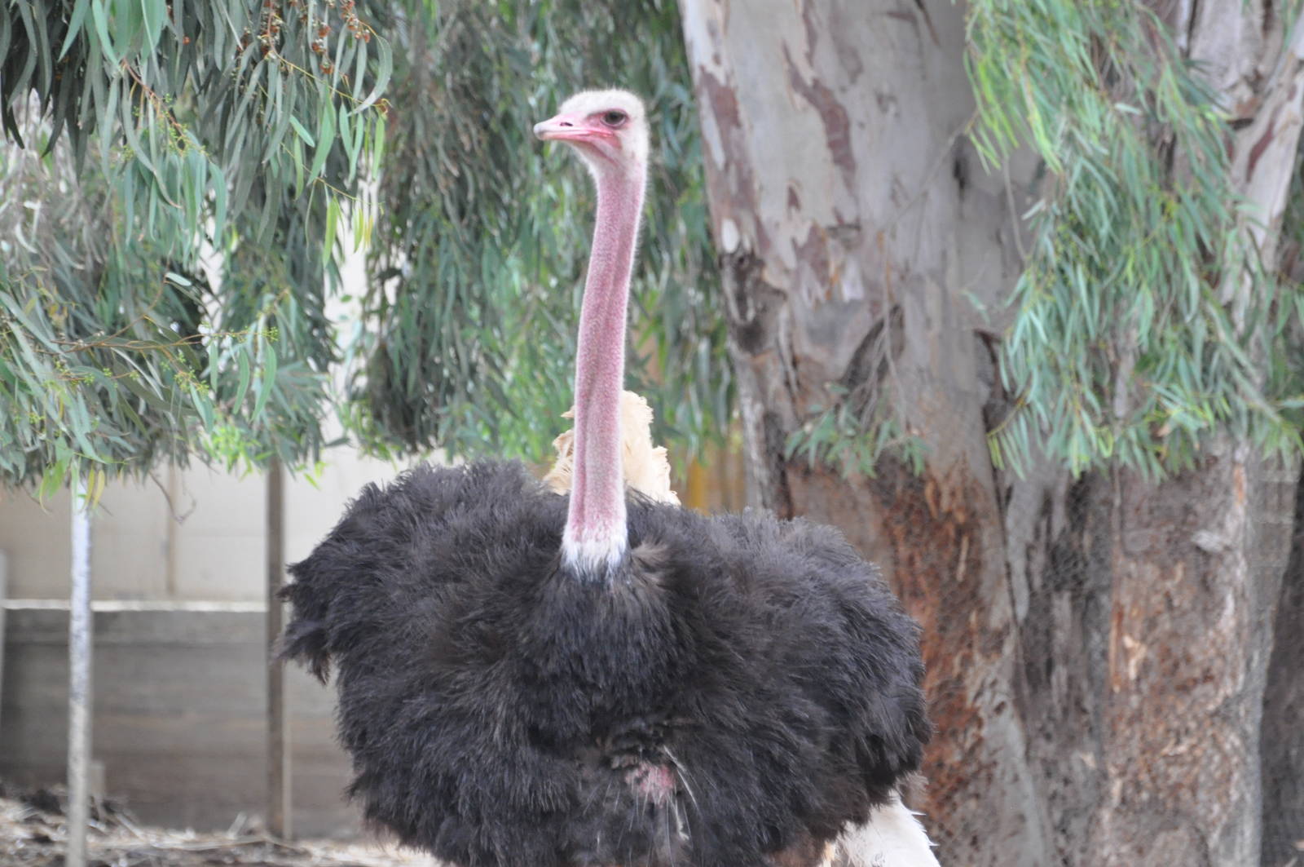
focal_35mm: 360
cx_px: 652
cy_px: 434
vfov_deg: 3.8
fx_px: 13025
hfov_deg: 5.7
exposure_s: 1/200
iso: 1600
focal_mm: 240
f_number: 5.6
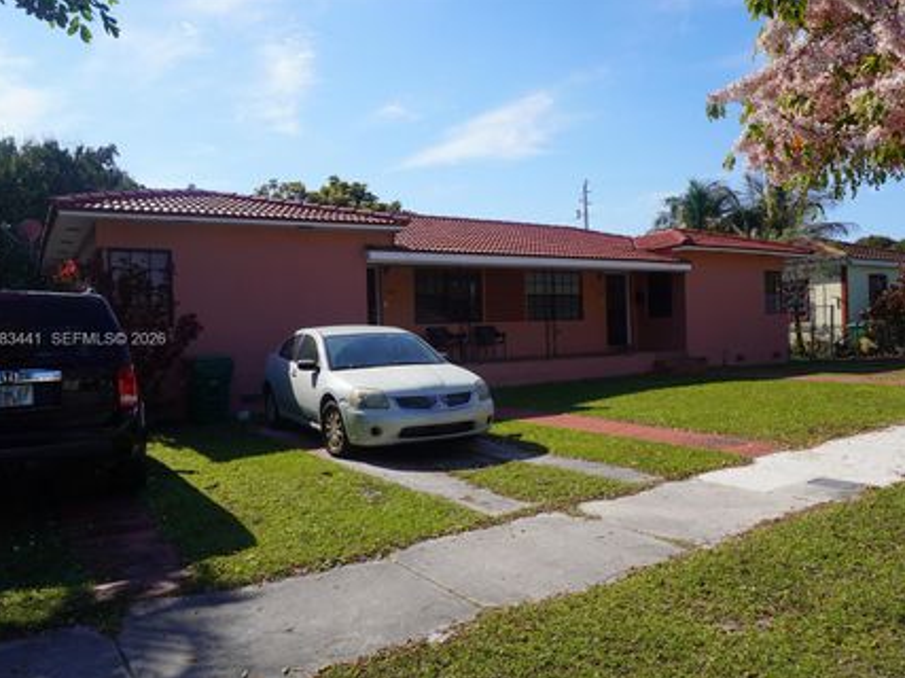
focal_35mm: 27
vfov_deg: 51.3
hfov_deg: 65.2
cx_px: 490
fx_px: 706
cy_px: 340
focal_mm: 16
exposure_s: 1/160
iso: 100
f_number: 10
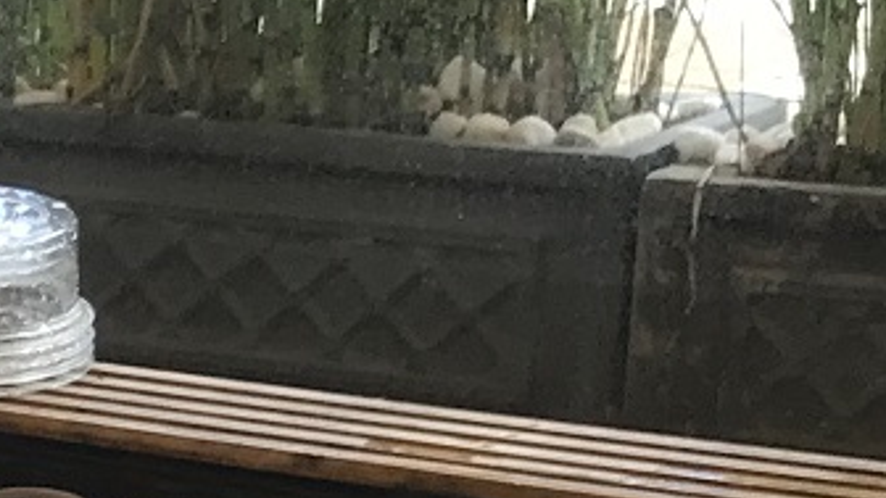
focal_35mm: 165
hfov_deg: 11.1
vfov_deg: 7.1
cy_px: 979
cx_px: -1188
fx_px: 3876
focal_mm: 3.99
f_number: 1.8
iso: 20
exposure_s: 1/205
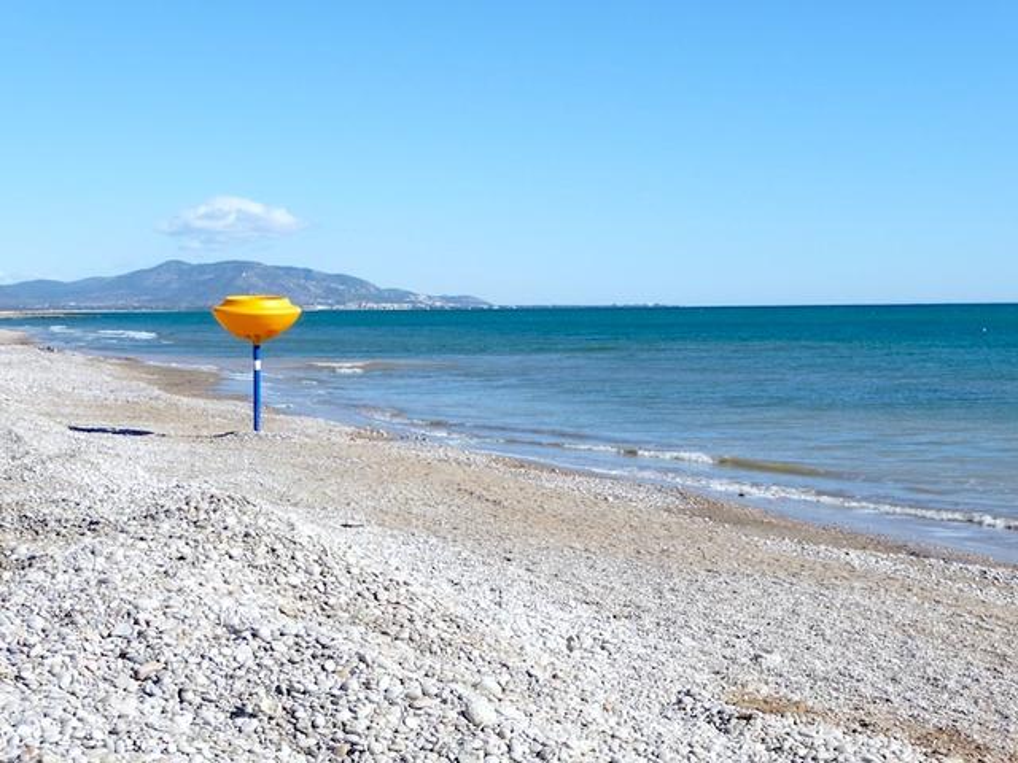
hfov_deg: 29.0
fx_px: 1970
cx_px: 509
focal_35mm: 67
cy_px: 382
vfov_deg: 21.9
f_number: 4.5
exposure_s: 1/640
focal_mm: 11.3
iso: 100
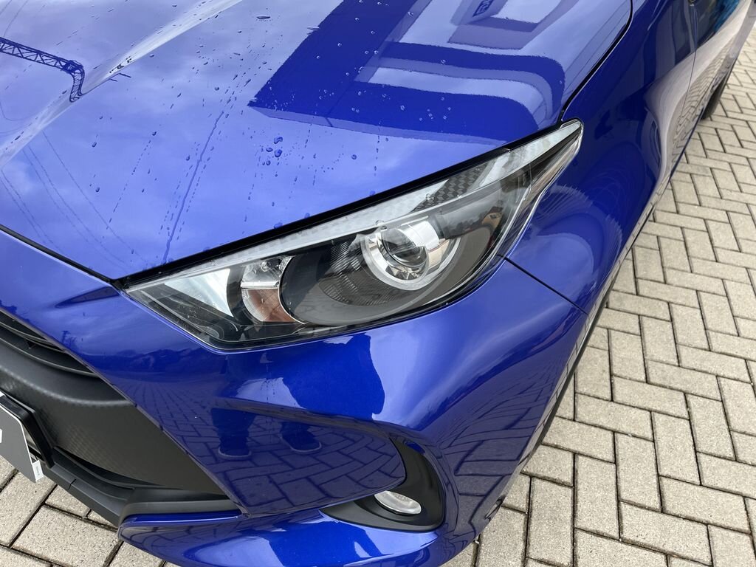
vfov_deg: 53.1
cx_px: 378
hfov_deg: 67.3
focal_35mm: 26
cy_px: 284
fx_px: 568
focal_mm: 5.1
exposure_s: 1/268
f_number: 1.6
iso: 40
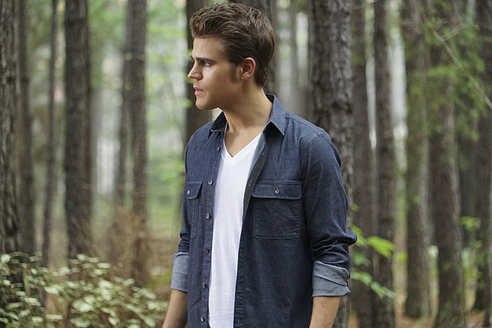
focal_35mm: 240
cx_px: 246
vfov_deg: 5.7
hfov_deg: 8.6
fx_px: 3280
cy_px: 164
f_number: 6.3
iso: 5000
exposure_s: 1/250
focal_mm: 240
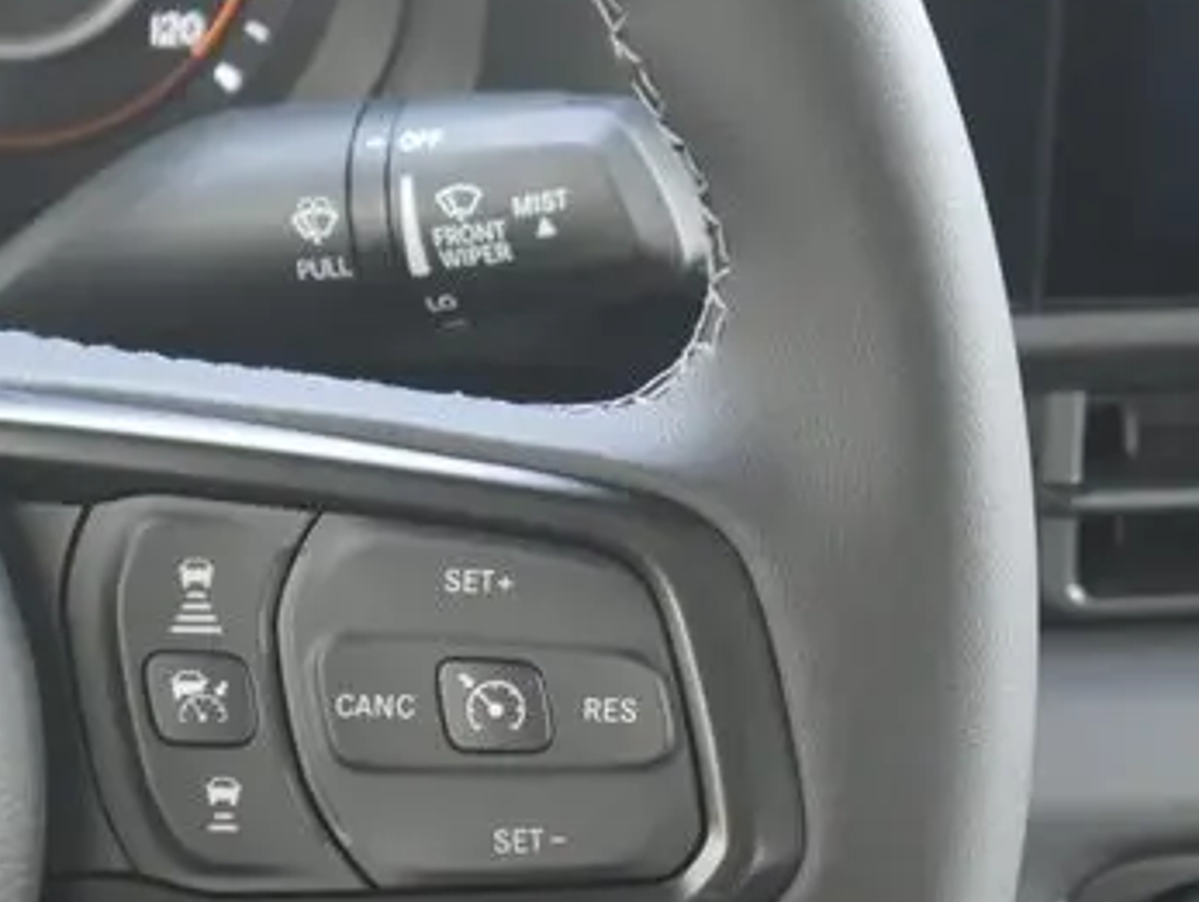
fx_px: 5374
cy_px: 669
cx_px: 435
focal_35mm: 155
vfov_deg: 9.6
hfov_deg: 12.7
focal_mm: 42
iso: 3200
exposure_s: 1/80
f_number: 5.6
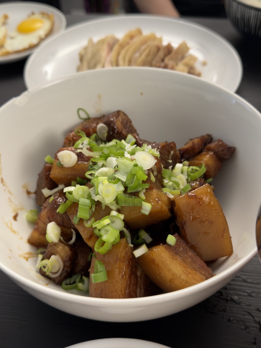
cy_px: 174
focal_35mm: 35
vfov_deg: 52.6
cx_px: 130
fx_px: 352
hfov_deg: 40.7
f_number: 1.78
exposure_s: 1/40
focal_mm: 6.76
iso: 400
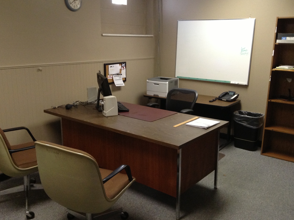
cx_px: 145
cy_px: 107
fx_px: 305
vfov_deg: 39.6
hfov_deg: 51.4
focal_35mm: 36
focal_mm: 3.3
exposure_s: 1/24
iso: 160
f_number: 2.4
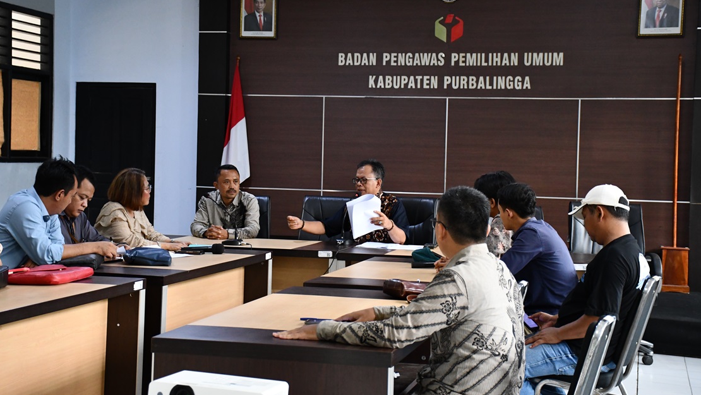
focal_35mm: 63
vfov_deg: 19.1
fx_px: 1171
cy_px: 173
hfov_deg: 33.3
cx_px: 351
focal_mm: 40
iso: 2500
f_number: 4.5
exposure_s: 1/125
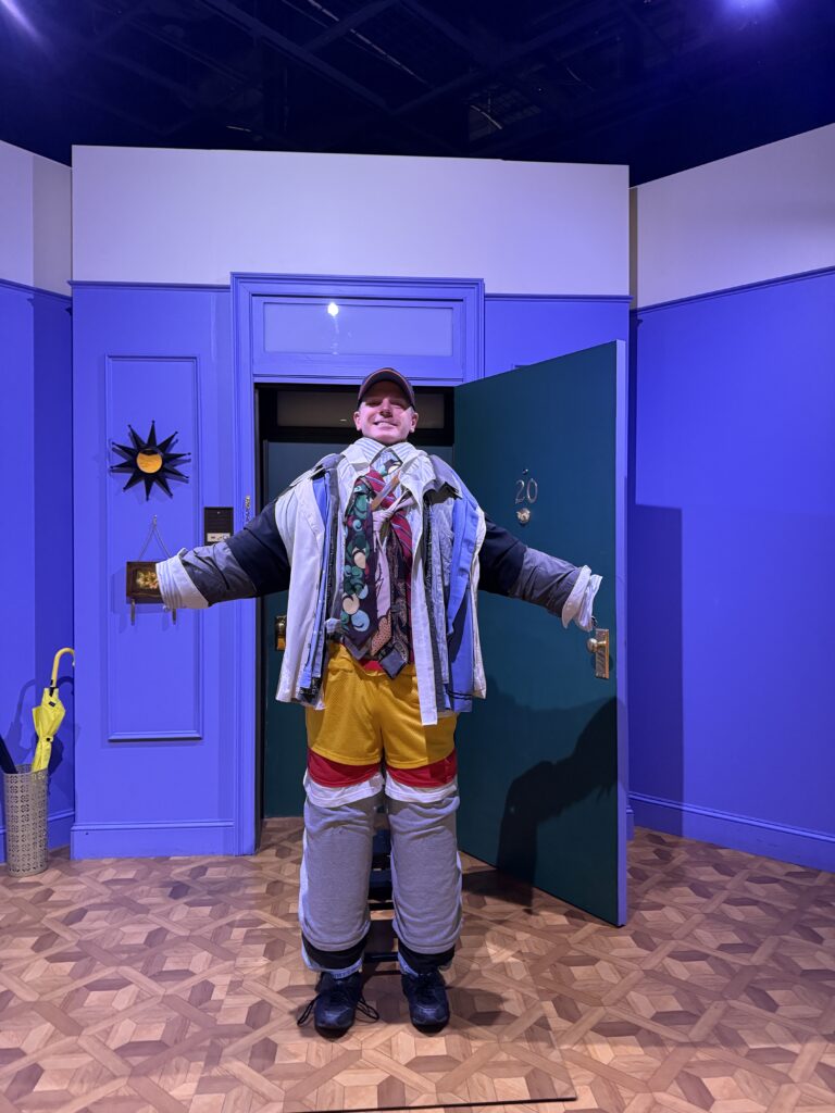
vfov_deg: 71.6
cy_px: 556
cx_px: 418
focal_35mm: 24
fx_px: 772
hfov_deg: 56.8
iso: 640
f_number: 1.78
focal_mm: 6.76
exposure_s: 1/60
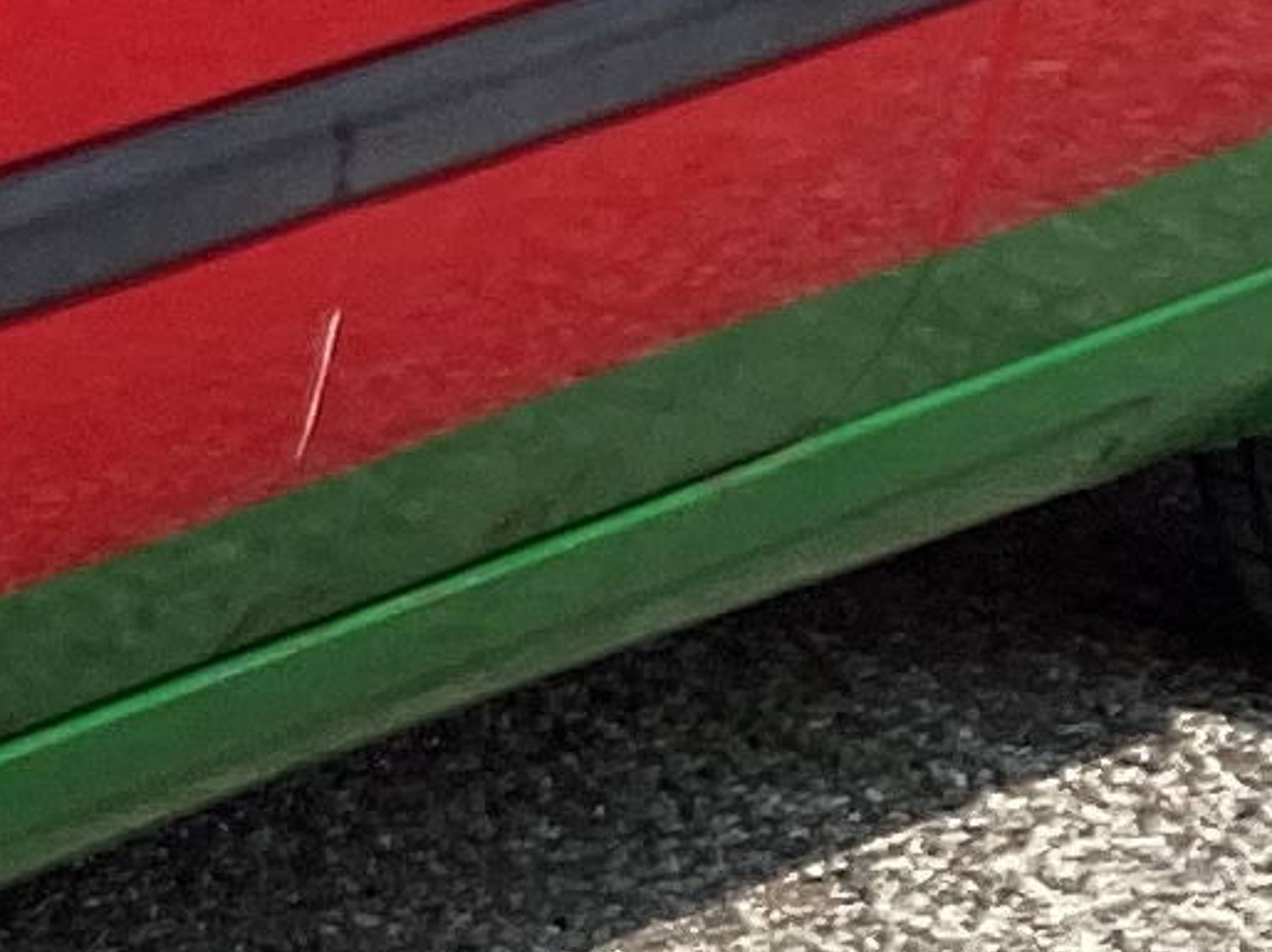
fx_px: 7236
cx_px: -1574
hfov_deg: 9.2
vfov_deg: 7.5
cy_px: 554
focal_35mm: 197
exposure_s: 1/1335
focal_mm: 3.3
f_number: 2.4
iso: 25
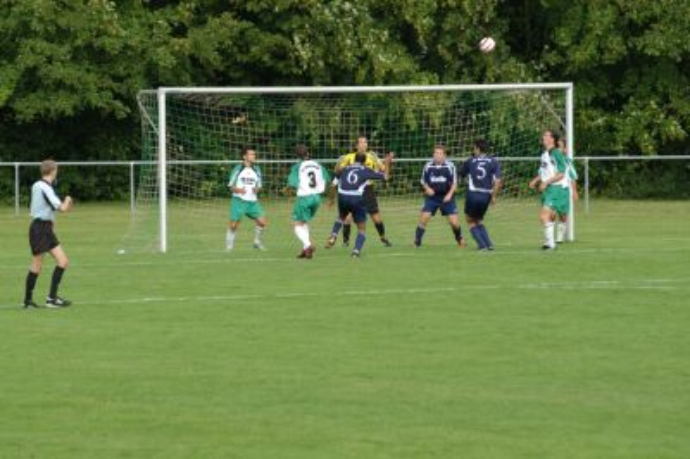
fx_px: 5745
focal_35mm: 300
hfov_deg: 6.9
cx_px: 345
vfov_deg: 4.6
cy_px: 230
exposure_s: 1/350
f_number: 5
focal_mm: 200
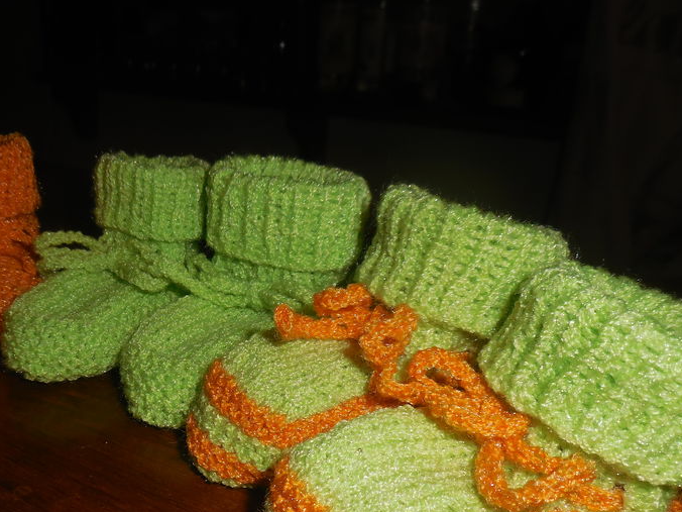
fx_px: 729
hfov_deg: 49.0
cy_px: 313
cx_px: 213
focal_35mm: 37
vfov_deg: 38.5
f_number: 10.5
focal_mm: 4.5
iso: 125
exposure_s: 1/25
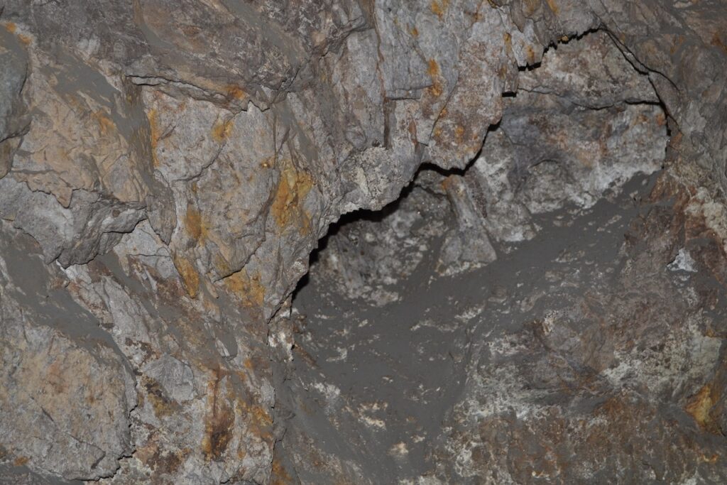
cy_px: 242
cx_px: 364
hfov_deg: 30.5
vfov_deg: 20.6
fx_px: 1333
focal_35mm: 66
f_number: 6.3
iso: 100
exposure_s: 1/15
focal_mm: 44
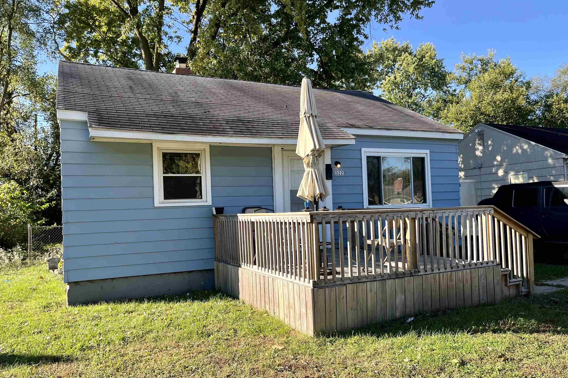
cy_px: 200
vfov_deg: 46.4
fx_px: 442
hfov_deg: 65.5
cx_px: 289
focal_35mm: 28
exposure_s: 1/943
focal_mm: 5.1
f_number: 1.6
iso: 50
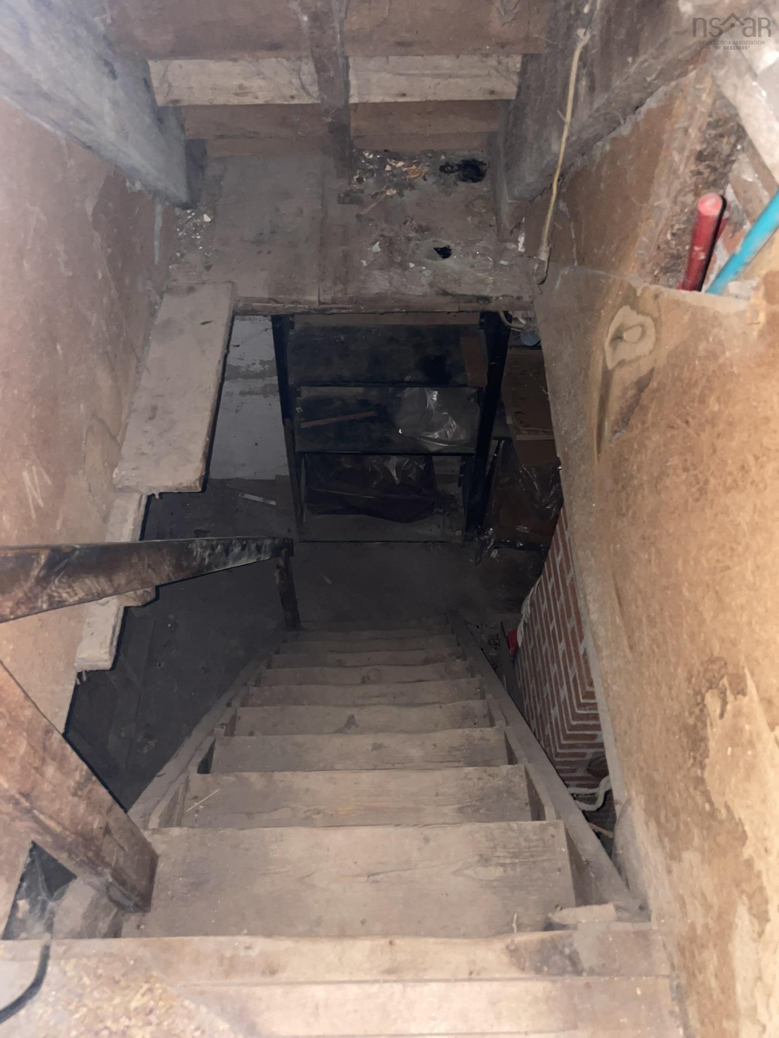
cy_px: 519
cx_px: 390
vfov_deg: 67.3
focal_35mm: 26
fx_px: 780
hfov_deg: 53.1
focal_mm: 4.2
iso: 125
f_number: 1.6
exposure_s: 1/4
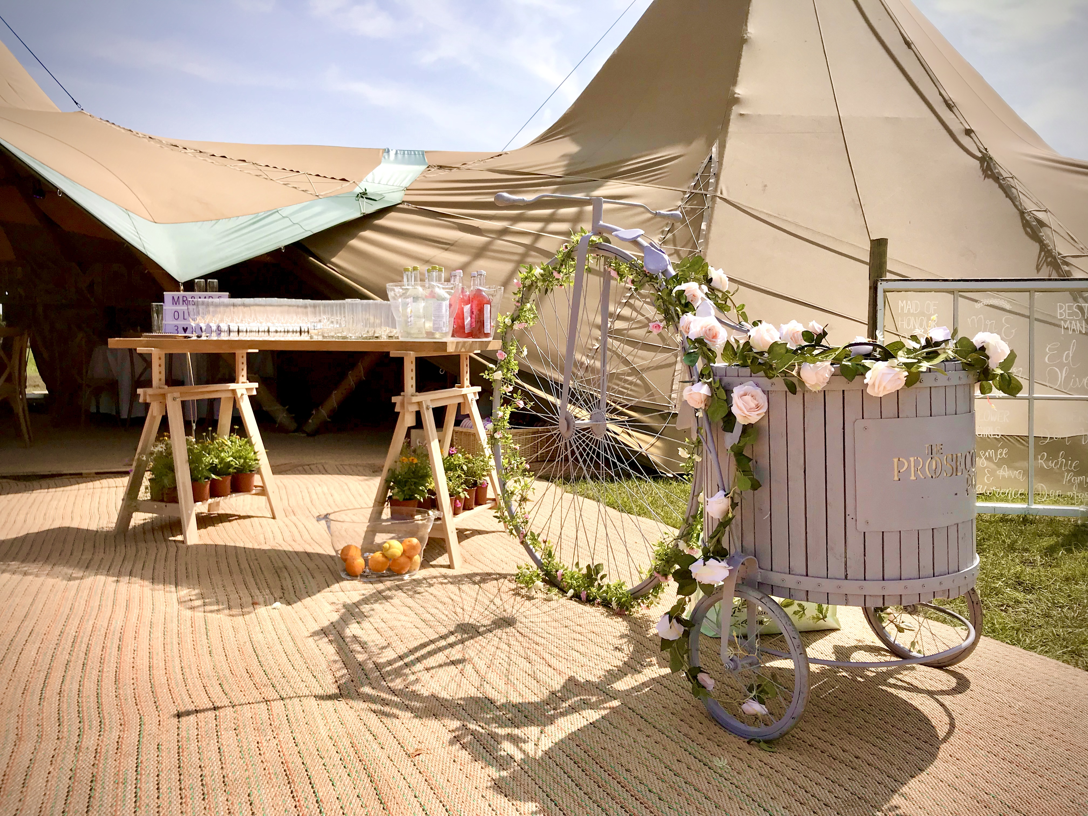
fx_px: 880
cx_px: 544
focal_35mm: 28
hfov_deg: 63.4
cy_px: 408
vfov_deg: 49.7
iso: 20
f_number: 1.8
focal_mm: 3.99
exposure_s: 1/3300
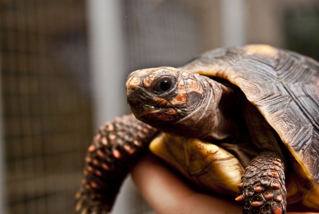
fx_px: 931
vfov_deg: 13.1
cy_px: 107
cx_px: 160
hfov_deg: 19.4
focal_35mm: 105
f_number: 8
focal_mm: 70
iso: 200
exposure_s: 1/125
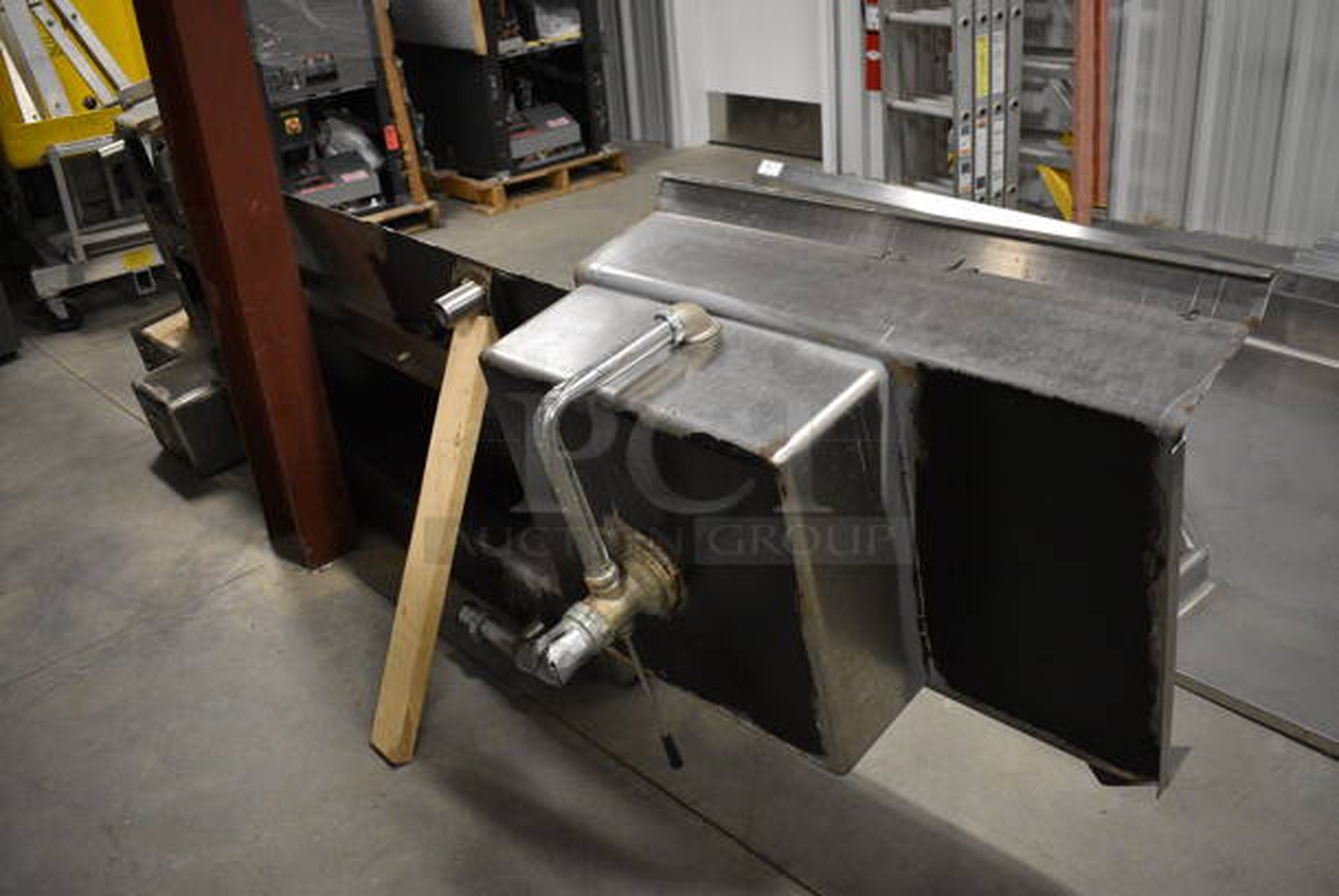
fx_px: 1173
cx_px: 670
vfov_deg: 41.8
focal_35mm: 32
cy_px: 448
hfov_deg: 59.4
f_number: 3.8
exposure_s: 1/125
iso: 2500
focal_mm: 21
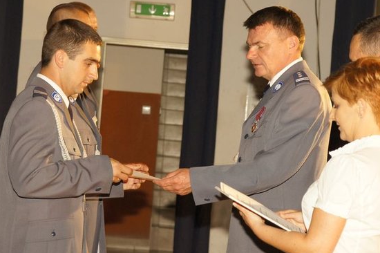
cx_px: 189
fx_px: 1308
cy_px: 112
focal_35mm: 124
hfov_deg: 16.5
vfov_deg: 11.0
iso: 1600
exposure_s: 1/125
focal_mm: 70
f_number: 5.6
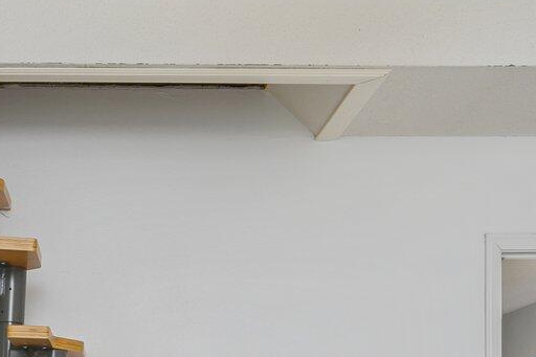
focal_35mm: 64
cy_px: 486
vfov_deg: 19.3
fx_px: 953
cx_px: 159
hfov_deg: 31.1
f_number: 9
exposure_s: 1/30
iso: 200
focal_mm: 16
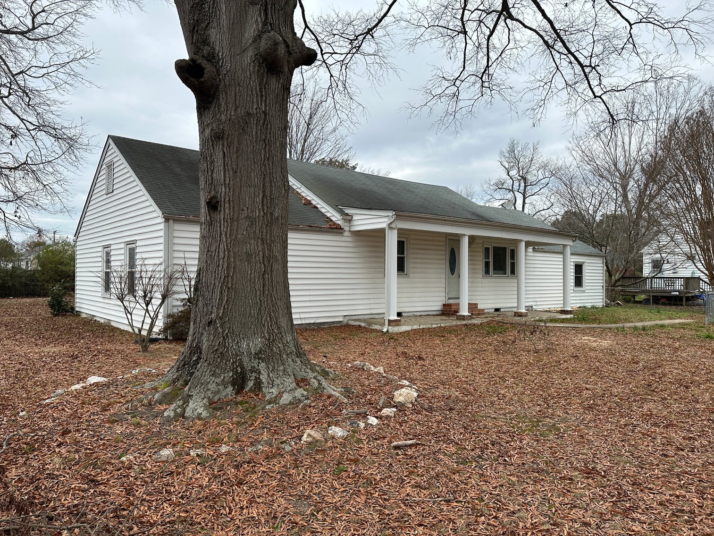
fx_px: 495
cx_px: 357
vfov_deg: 56.8
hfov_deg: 71.6
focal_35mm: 24
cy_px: 268
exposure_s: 1/1412
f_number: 1.78
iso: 80
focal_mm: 6.86
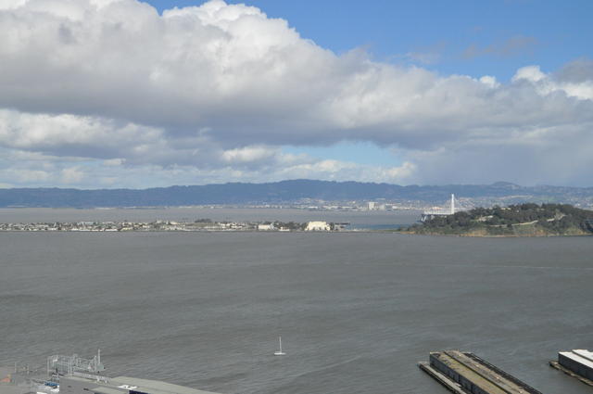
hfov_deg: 41.2
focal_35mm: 48
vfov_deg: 28.0
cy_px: 197
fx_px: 790
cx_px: 296
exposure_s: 1/1600
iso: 1600
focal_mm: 32
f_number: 20
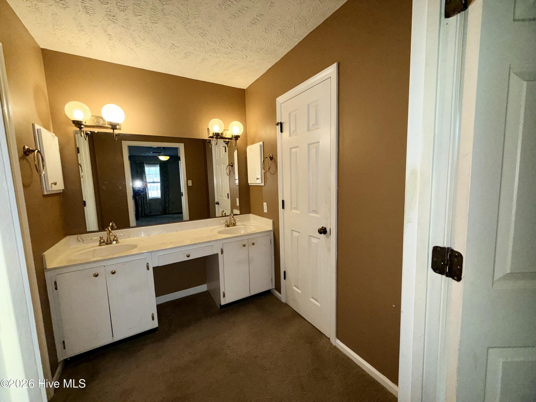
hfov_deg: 102.1
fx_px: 217
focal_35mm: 14
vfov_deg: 85.7
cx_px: 268
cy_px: 201
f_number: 2.2
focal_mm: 2.22
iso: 80
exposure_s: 1/62
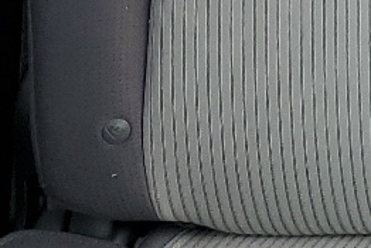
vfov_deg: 7.6
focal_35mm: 165
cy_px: -393
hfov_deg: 10.3
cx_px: 959
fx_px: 1701
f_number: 1.5
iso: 53
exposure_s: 1/60.2
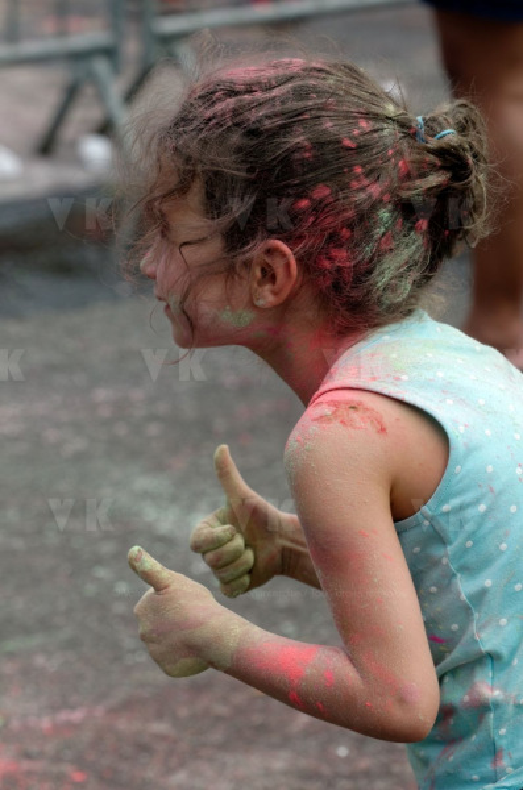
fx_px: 4436
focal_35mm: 202
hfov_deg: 6.7
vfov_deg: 10.2
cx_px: 262
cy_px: 395
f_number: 8
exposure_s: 1/500
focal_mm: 135
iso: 200
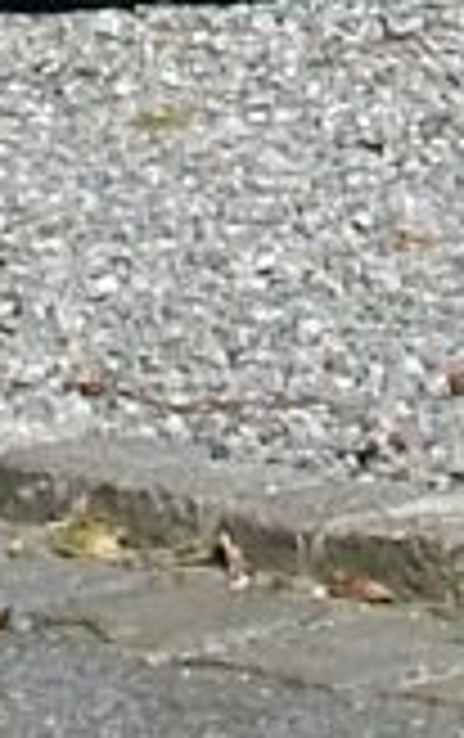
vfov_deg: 3.2
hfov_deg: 2.0
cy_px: -1368
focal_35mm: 650
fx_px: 13105
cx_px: 946
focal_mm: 10.4
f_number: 5.7
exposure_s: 1/400
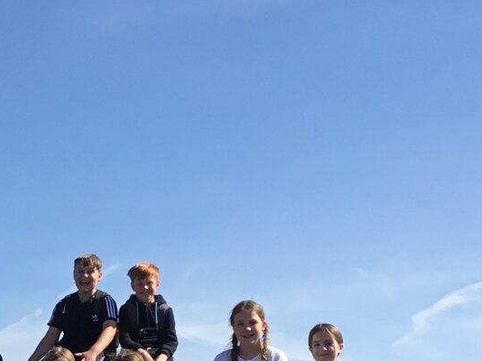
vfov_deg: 12.2
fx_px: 1656
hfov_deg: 16.3
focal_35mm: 119
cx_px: 41
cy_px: 431
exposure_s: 1/1148
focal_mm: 3.3
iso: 25
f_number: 2.4
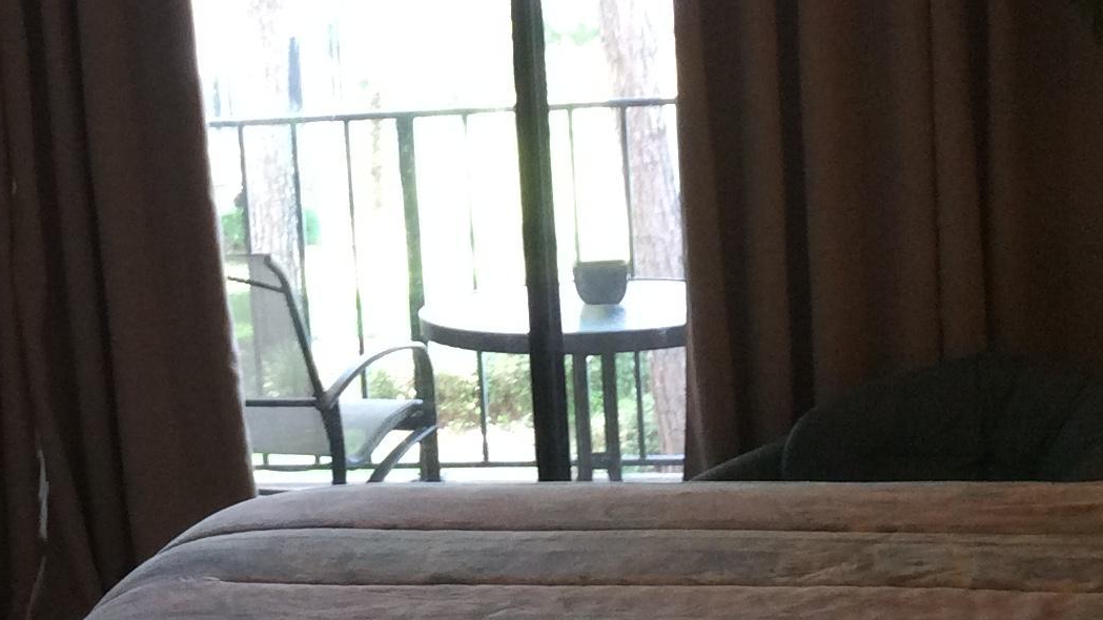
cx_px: 254
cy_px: 142
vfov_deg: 14.0
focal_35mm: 86
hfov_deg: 24.4
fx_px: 2515
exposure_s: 1/24
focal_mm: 3.3
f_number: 2.4
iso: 80
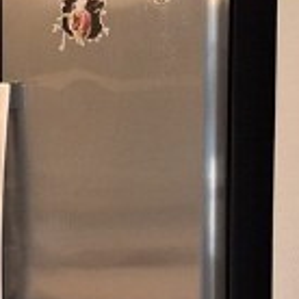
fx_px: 1476
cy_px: 247
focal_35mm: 151
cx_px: -199
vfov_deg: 11.5
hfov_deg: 11.0
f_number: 1.8
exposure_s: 1/120
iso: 400
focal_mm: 5.4
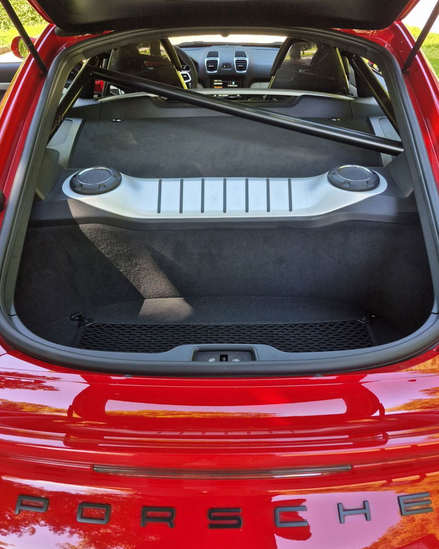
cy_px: 271
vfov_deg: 64.1
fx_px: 438
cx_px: 223
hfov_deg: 53.2
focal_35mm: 27
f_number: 1.8
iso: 80
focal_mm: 5.4
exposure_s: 1/180
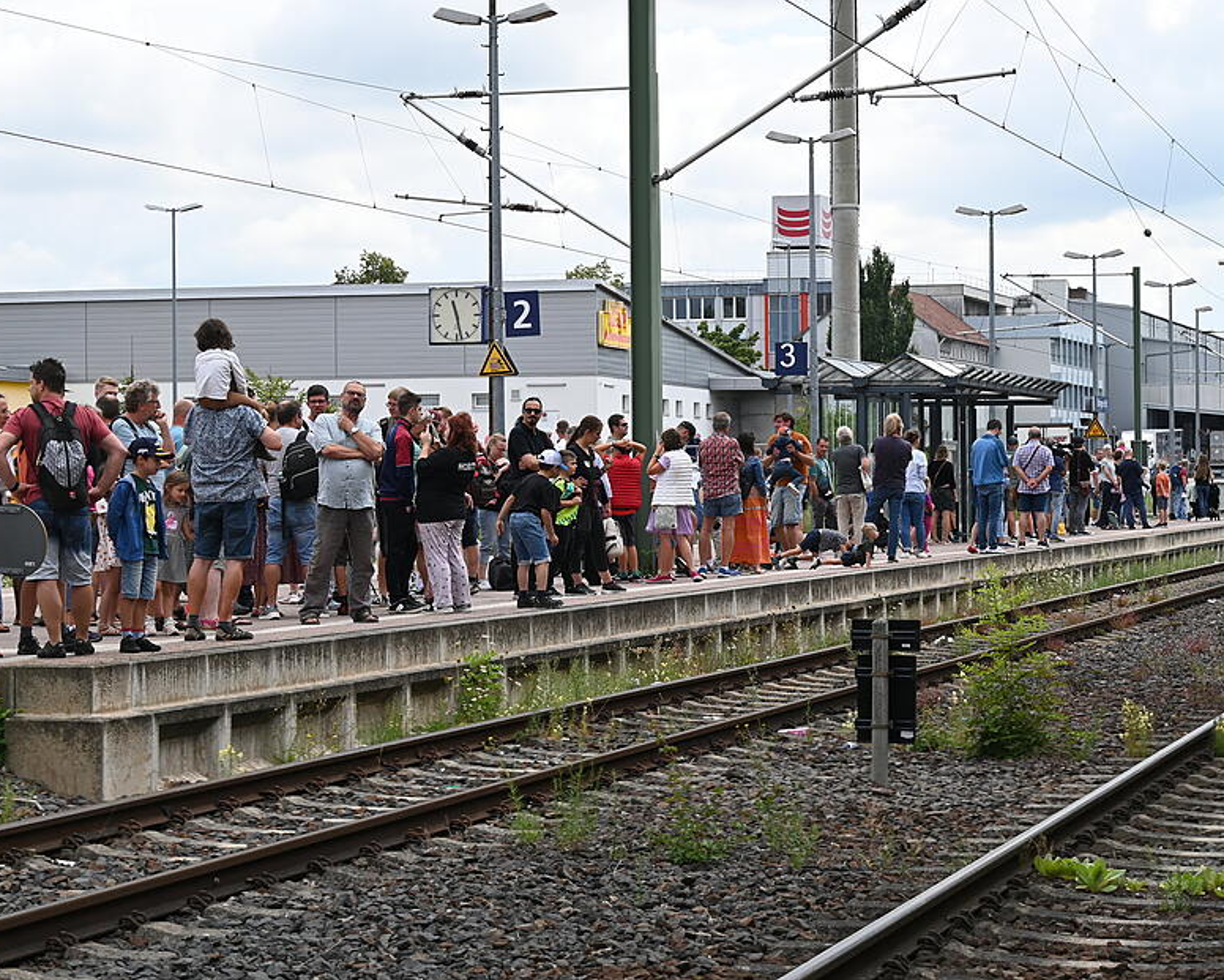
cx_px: 618
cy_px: 492
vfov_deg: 18.1
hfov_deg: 22.5
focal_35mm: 85
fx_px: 3080
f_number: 6.3
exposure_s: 1/320
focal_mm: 50
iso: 100
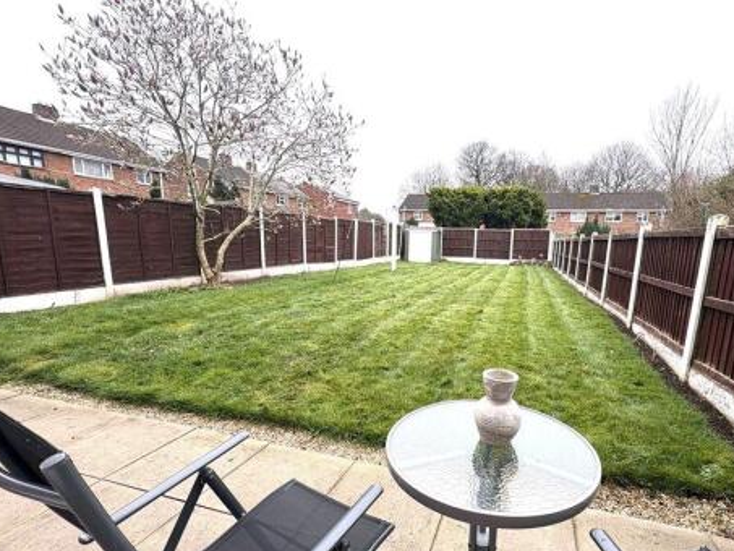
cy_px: 314
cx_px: 420
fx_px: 382
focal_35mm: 18
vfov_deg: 71.3
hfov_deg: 87.2
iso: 40
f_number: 2.2
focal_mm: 2.22
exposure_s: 1/159
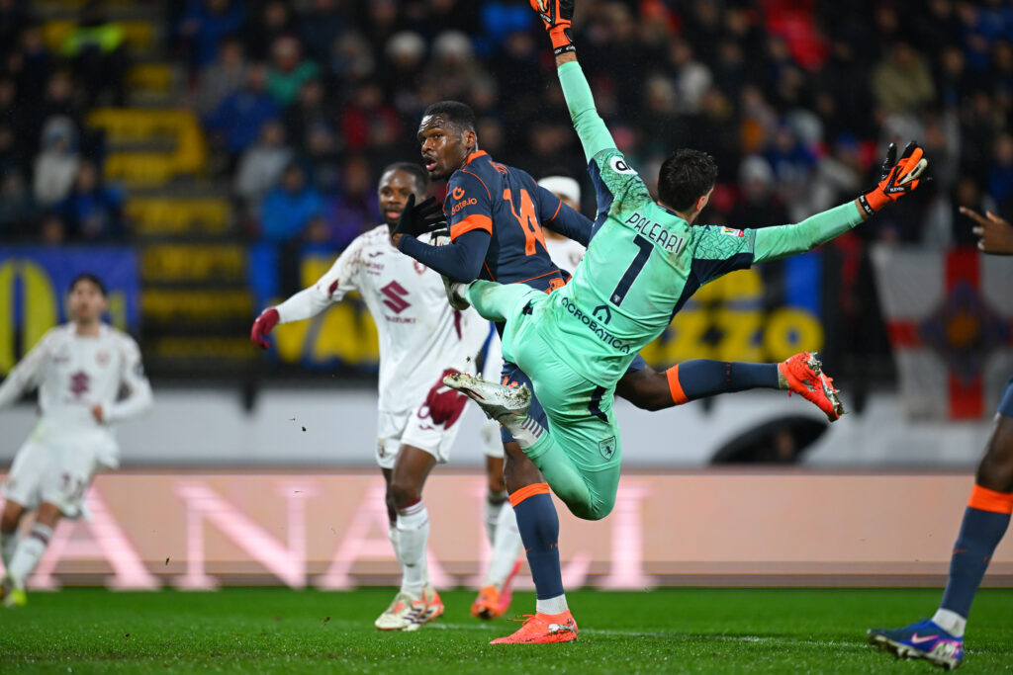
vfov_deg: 3.4
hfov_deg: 5.2
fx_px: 11256
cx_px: 506
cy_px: 338
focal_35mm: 400
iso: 2500
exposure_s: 1/1600
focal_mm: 400
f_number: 2.8
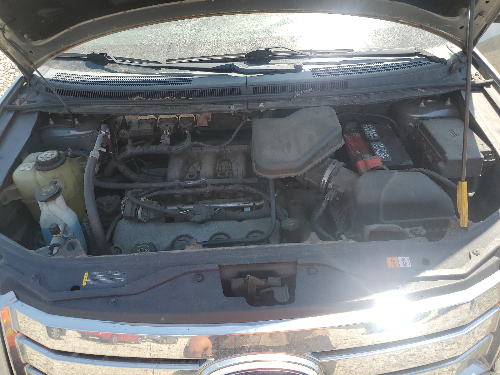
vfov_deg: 53.1
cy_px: 188
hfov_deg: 67.3
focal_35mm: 26
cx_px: 250
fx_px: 376
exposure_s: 1/1111
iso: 50
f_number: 1.5
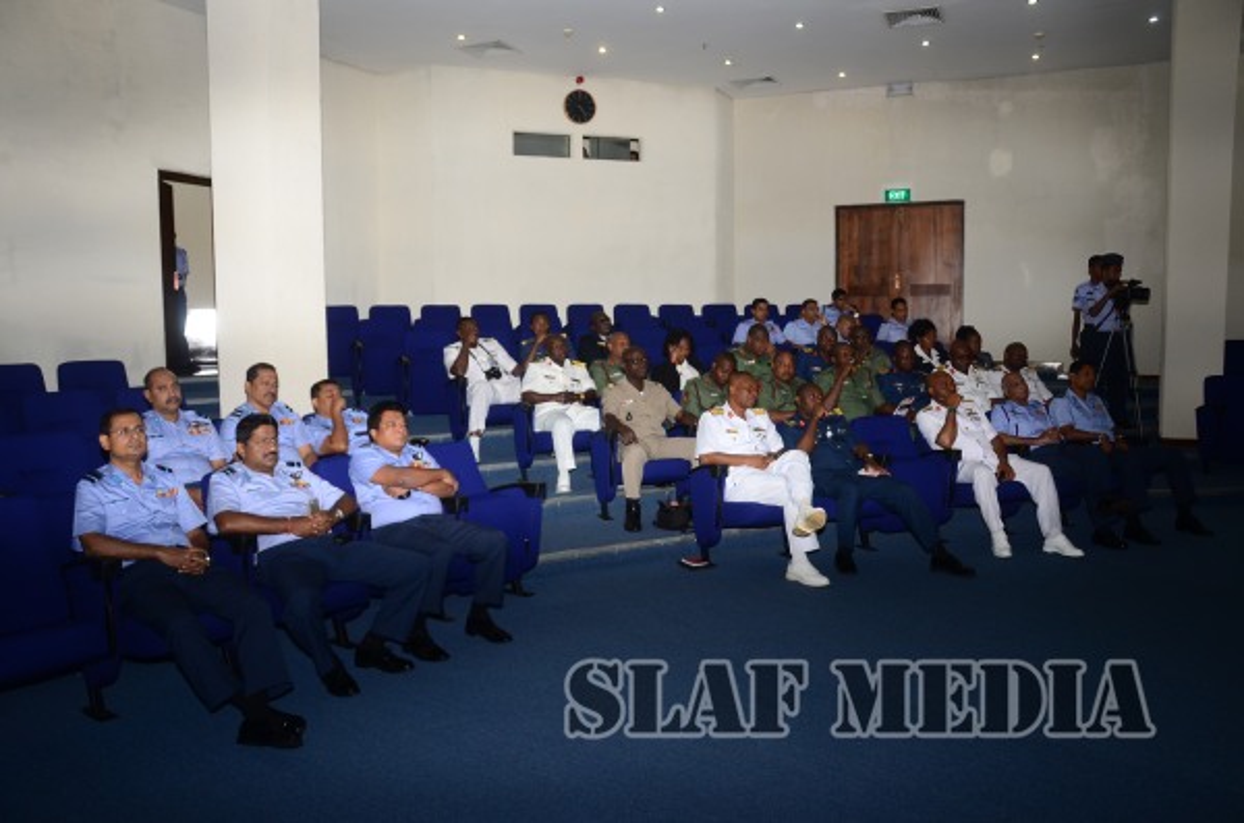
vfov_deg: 43.4
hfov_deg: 62.0
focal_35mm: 30
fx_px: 1034
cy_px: 412
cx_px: 622
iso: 400
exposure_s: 1/100
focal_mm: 20
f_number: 5
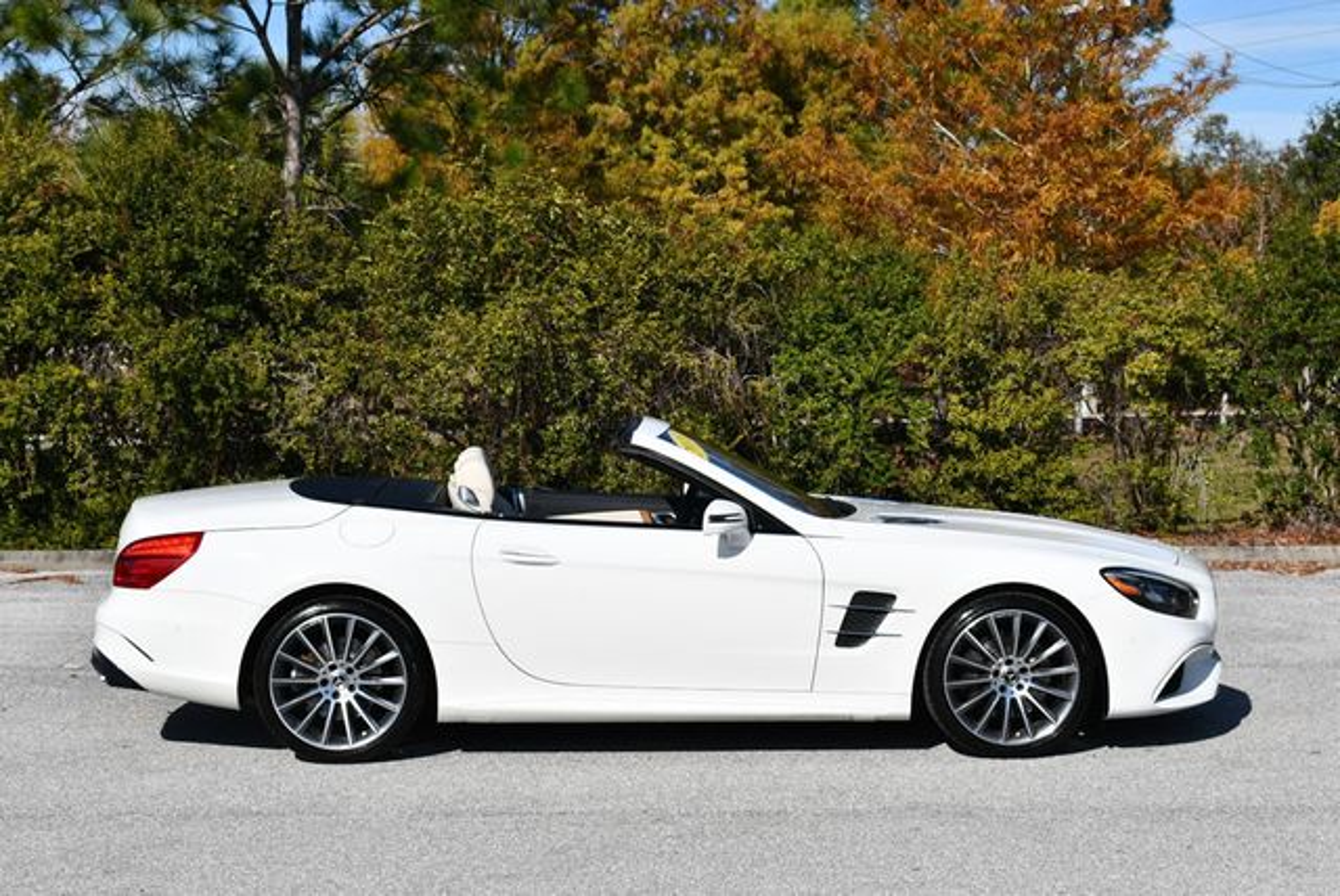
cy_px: 448
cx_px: 670
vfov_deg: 19.5
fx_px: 2608
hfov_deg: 28.8
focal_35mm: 70
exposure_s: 1/400
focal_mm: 35
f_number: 10
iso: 100
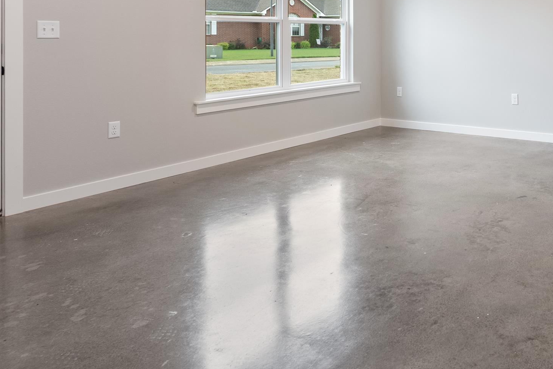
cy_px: 35
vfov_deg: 37.3
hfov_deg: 49.4
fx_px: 507
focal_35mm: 33
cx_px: 520
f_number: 9
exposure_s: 1
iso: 250
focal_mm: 16
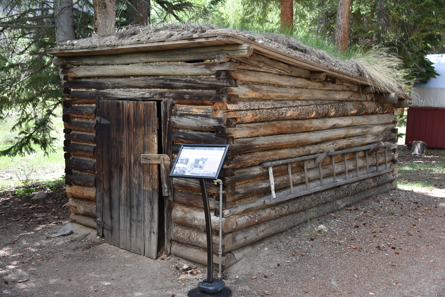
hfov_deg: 53.1
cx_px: 222
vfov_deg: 36.9
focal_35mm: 36
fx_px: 445
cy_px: 148
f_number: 5
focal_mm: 36
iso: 100
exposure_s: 1/100
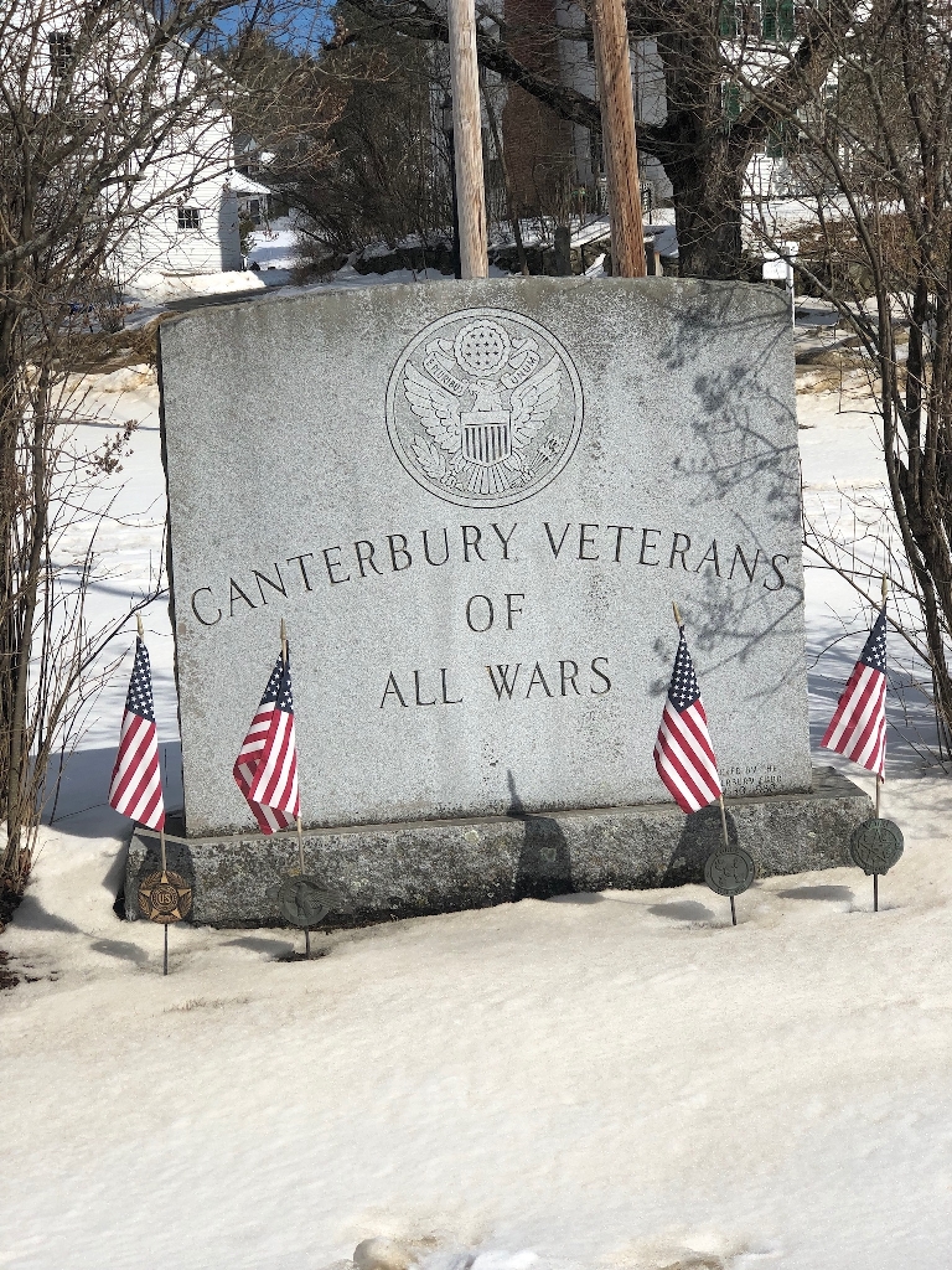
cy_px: 635
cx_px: 476
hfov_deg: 25.7
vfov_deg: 33.8
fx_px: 2090
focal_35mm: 57
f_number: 2.8
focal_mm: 6.6
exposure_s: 1/2000
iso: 20
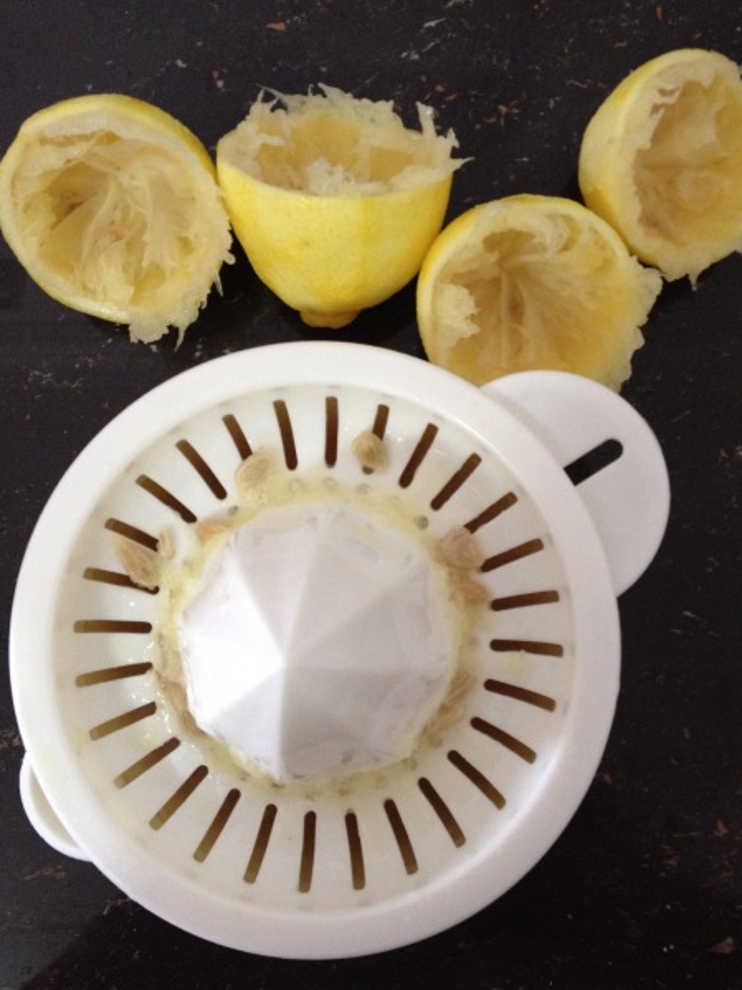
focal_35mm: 39
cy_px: 480
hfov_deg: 36.8
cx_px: 407
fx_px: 1115
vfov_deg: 47.9
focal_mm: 4.28
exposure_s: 1/20
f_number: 2.4
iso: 250
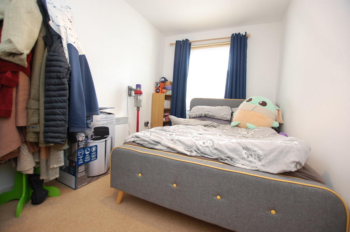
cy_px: 116
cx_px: 175
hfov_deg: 100.5
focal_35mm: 15
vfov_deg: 77.1
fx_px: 146
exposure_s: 1/30
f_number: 3.5
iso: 500
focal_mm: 10
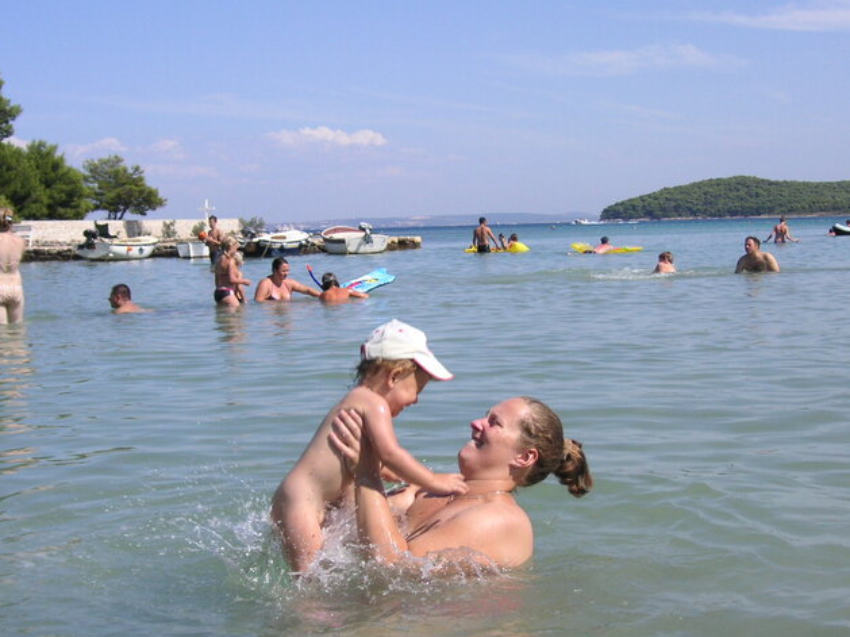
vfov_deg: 26.1
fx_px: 1374
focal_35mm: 56
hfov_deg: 34.4
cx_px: 434
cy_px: 354
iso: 50
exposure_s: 1/180
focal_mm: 7.3
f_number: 8
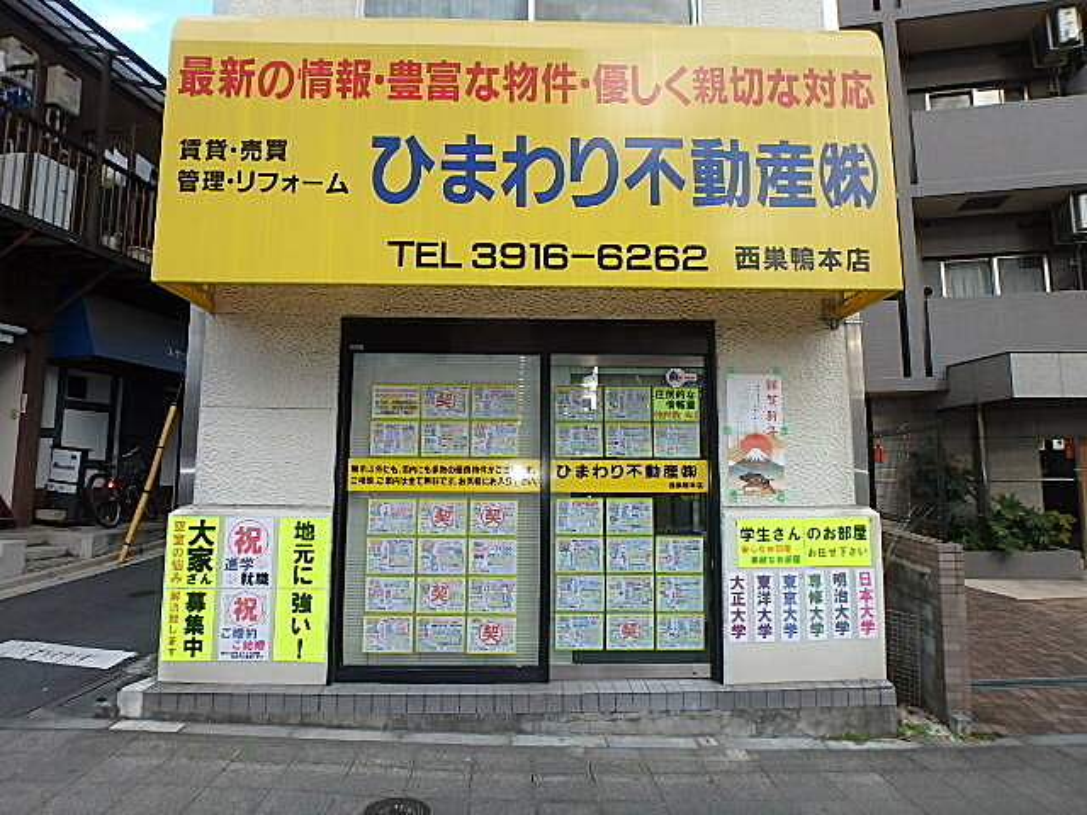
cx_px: 544
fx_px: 659
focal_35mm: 21
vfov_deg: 63.4
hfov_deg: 79.0
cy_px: 408
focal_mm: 3.7
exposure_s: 1/200
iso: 125
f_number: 3.5
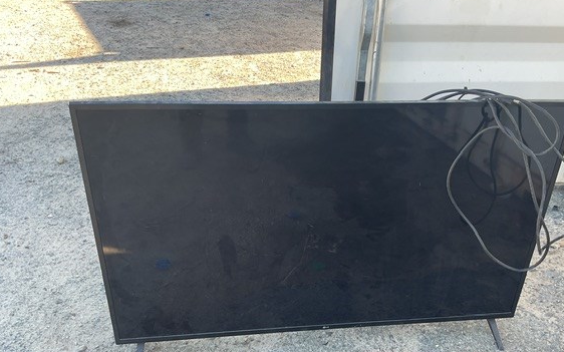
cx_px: 316
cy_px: 234
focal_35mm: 35
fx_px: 538
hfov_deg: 55.2
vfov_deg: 35.9
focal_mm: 3
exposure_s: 1/120
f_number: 1.8
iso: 20
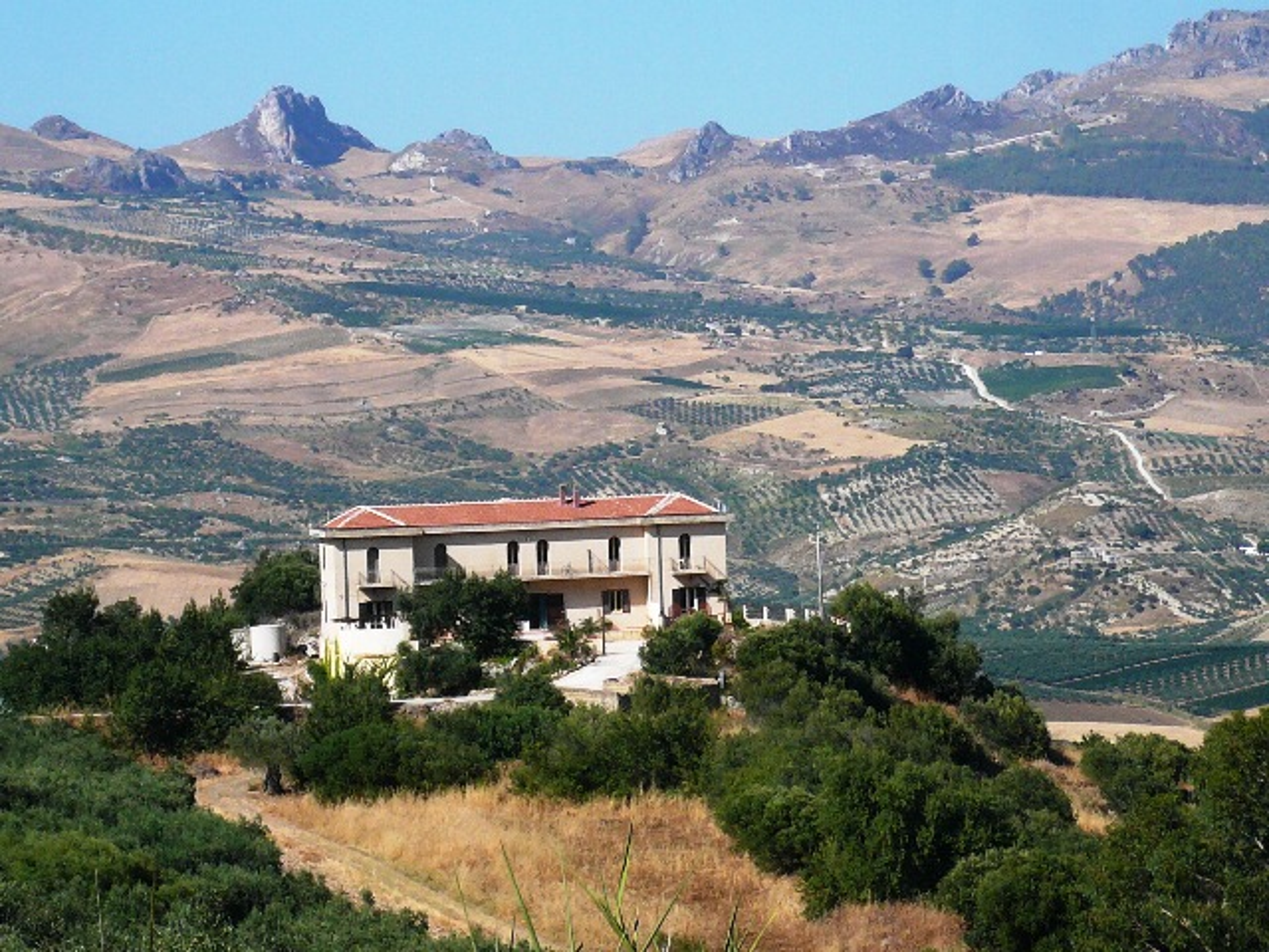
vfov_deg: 9.7
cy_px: 476
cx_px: 634
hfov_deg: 12.9
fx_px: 5609
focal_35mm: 153
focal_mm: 16.8
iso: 100
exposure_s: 1/640
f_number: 5.6
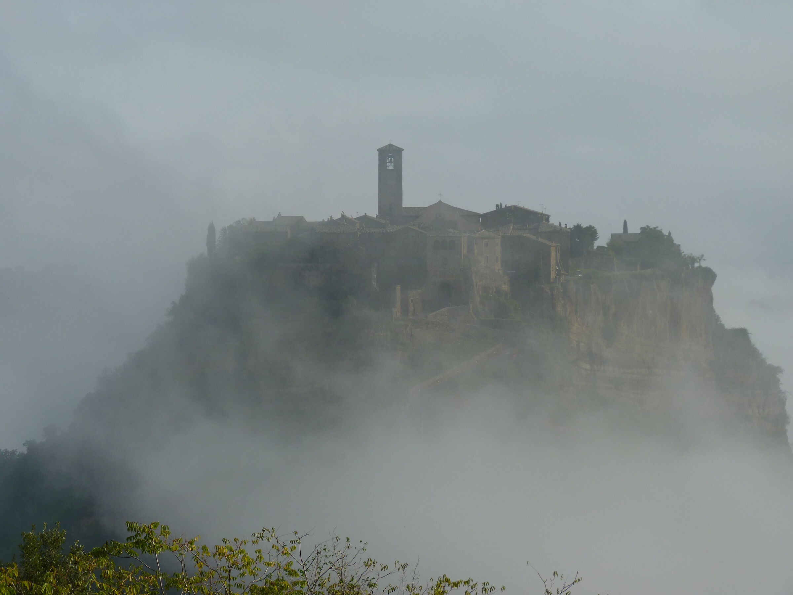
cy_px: 298
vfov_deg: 12.7
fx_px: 2680
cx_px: 396
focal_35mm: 117
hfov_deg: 16.8
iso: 100
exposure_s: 1/800
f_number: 5
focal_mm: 20.8
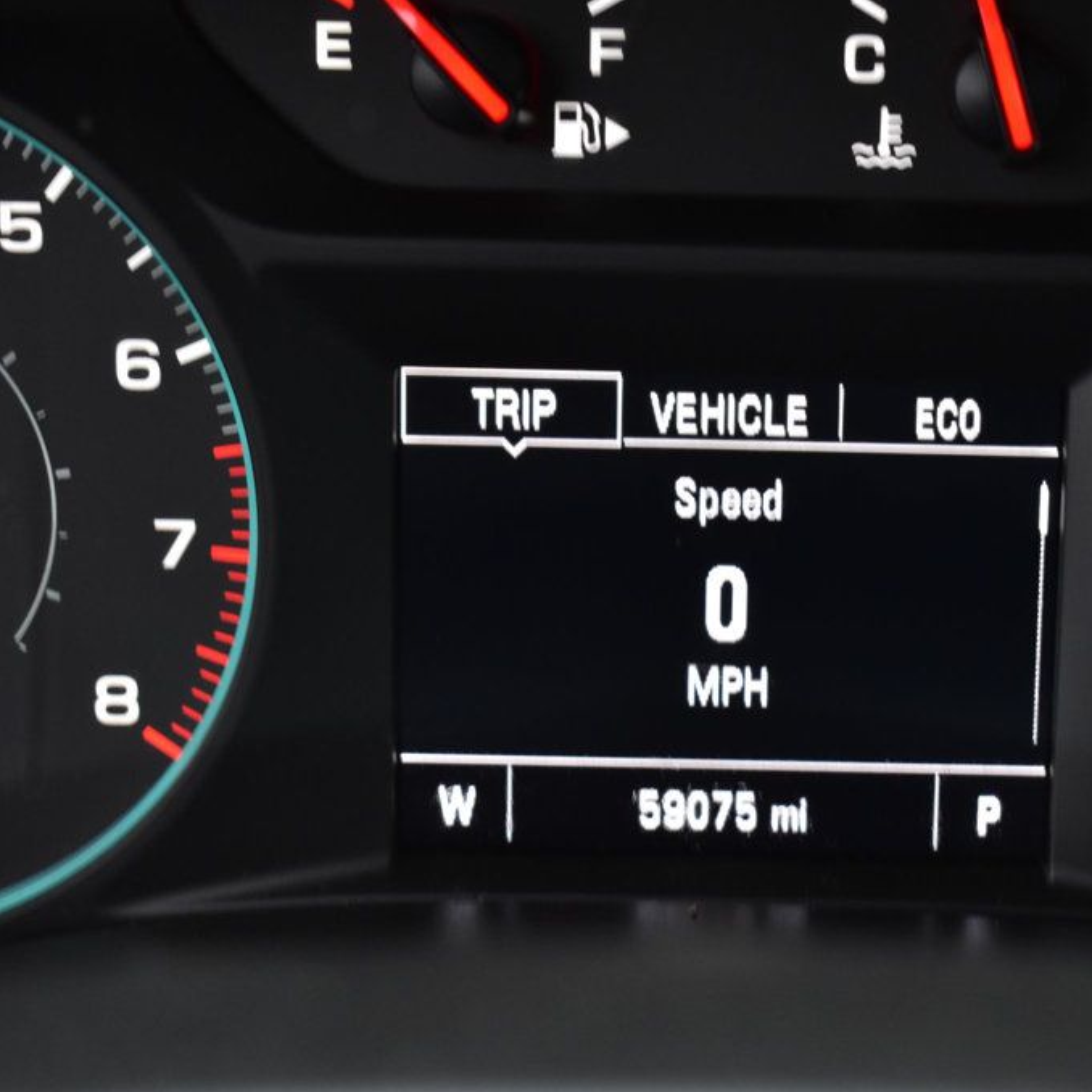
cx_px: 823
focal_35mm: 87
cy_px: 546
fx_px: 3092
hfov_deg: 19.9
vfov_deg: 20.0
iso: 1600
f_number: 5
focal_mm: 45
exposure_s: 1/10
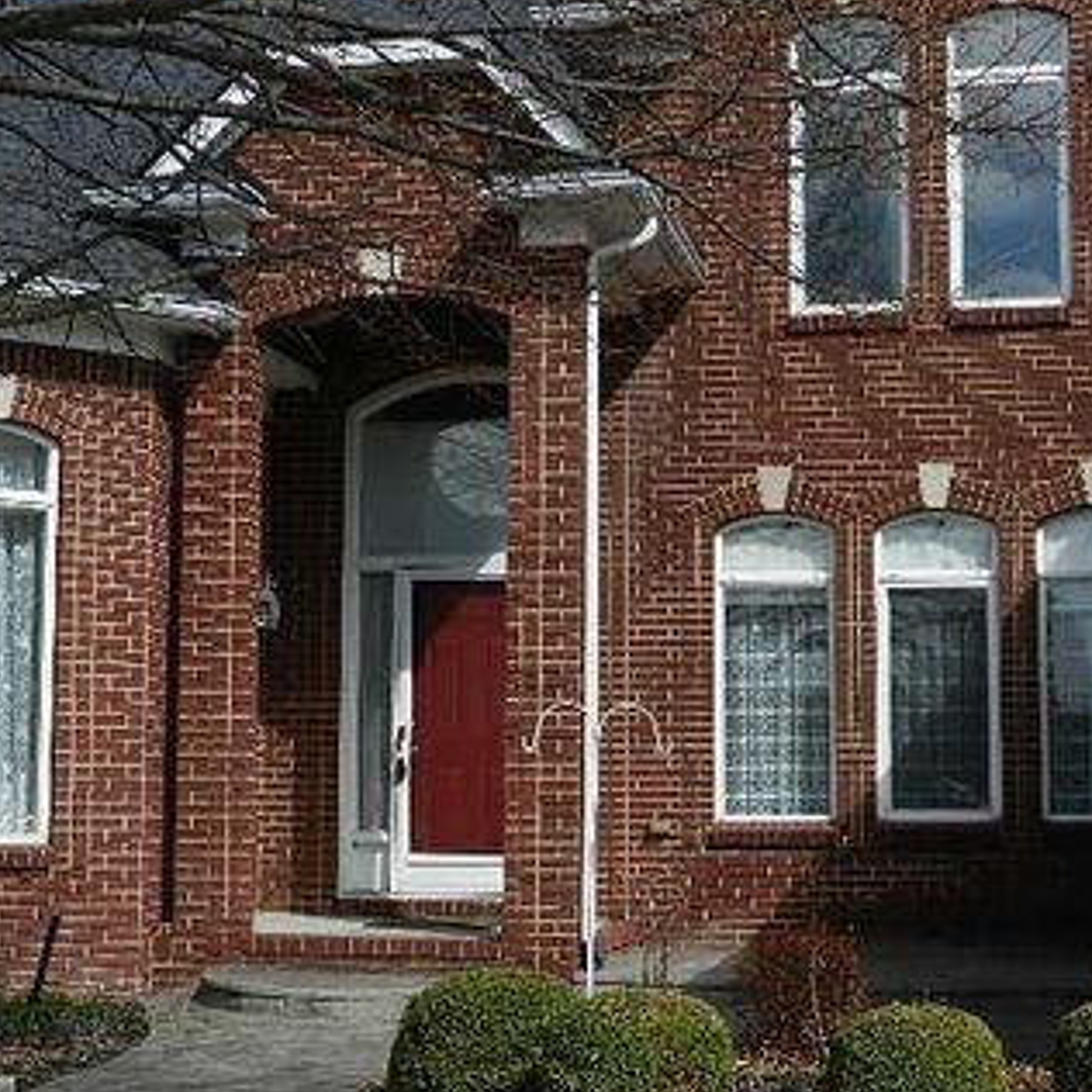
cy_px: 596
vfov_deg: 27.3
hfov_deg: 27.3
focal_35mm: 63
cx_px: 612
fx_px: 2248
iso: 160
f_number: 4.2
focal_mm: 8.2
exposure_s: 1/1600
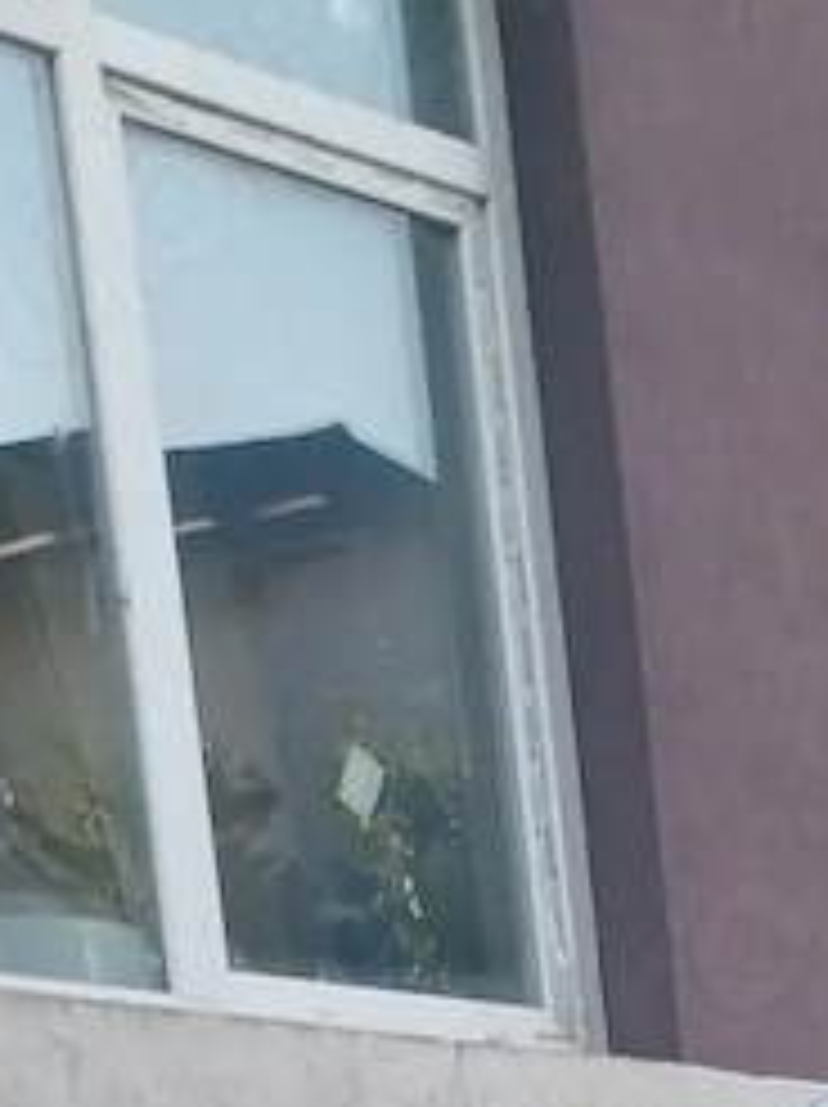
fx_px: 4505
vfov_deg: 11.6
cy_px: 2628
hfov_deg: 9.5
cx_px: 1908
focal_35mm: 141
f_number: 1.8
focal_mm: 4
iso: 25
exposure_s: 1/200
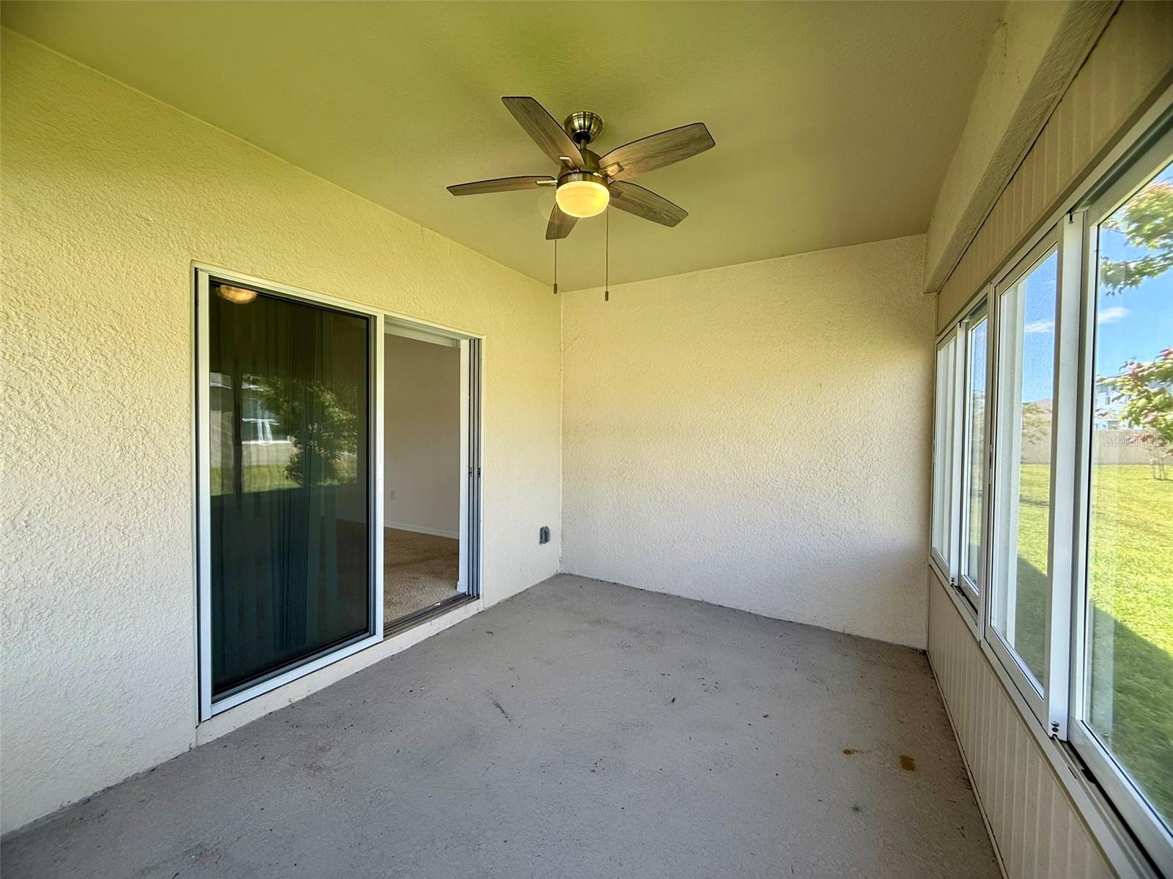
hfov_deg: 102.1
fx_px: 474
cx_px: 586
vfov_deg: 85.7
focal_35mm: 14
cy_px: 440
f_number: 2.2
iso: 50
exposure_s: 1/120
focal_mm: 2.22
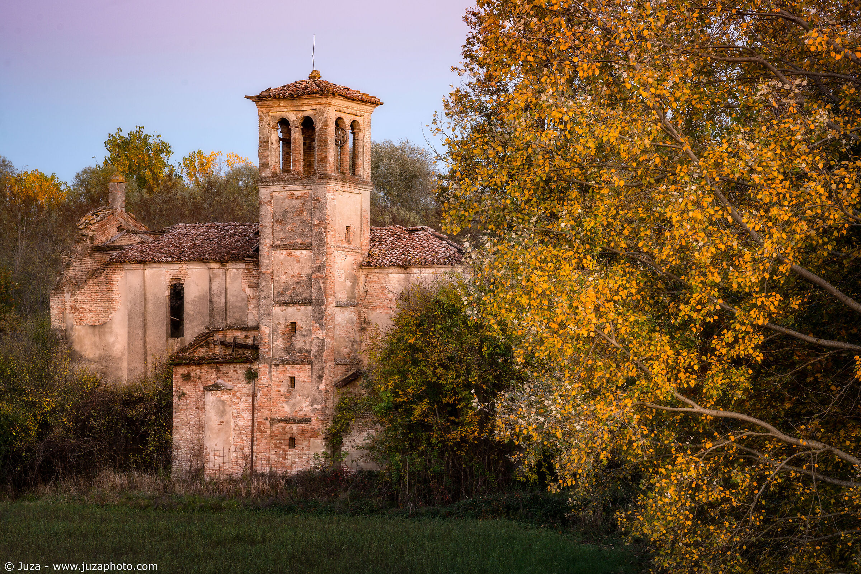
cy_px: 287
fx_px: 1961
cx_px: 430
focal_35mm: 82
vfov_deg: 16.7
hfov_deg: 24.8
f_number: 11
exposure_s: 5
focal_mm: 82
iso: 100
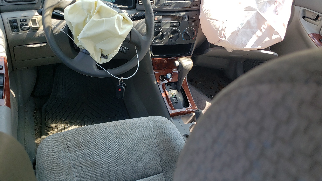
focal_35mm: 29
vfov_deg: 40.2
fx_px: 248
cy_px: 86
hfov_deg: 66.1
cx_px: 160
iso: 50
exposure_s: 1/435
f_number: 1.5
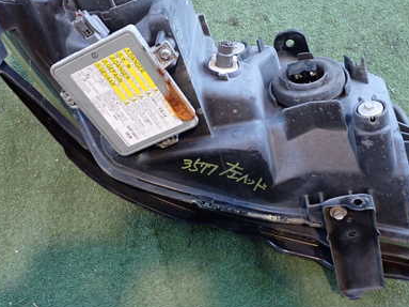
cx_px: 223
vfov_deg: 30.6
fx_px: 555
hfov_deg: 40.4
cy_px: 101
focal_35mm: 47
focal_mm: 5.4
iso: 250
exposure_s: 1/30
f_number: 2.3
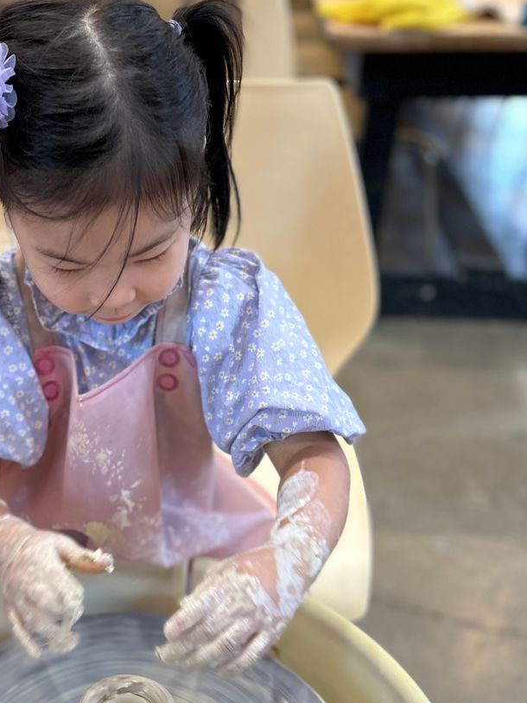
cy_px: 452
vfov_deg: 40.9
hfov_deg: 30.8
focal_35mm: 46
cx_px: 114
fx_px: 934
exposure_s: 1/60
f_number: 1.5
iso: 80
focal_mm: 5.7
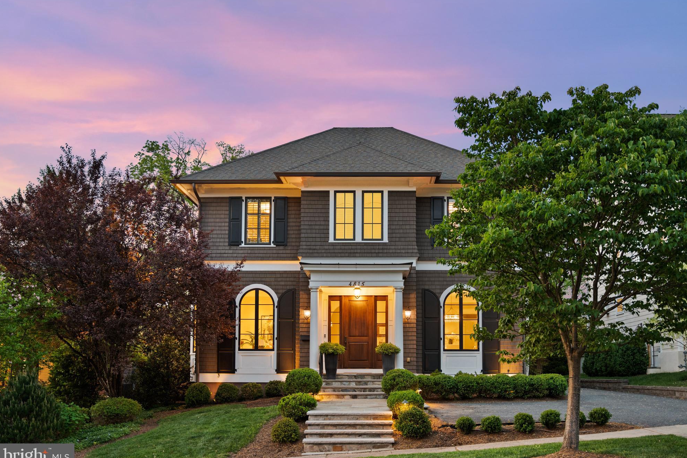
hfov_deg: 57.8
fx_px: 622
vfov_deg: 40.4
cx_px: 352
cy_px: 232
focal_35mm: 33
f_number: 2.8
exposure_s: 1/6
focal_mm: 31.6
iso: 800
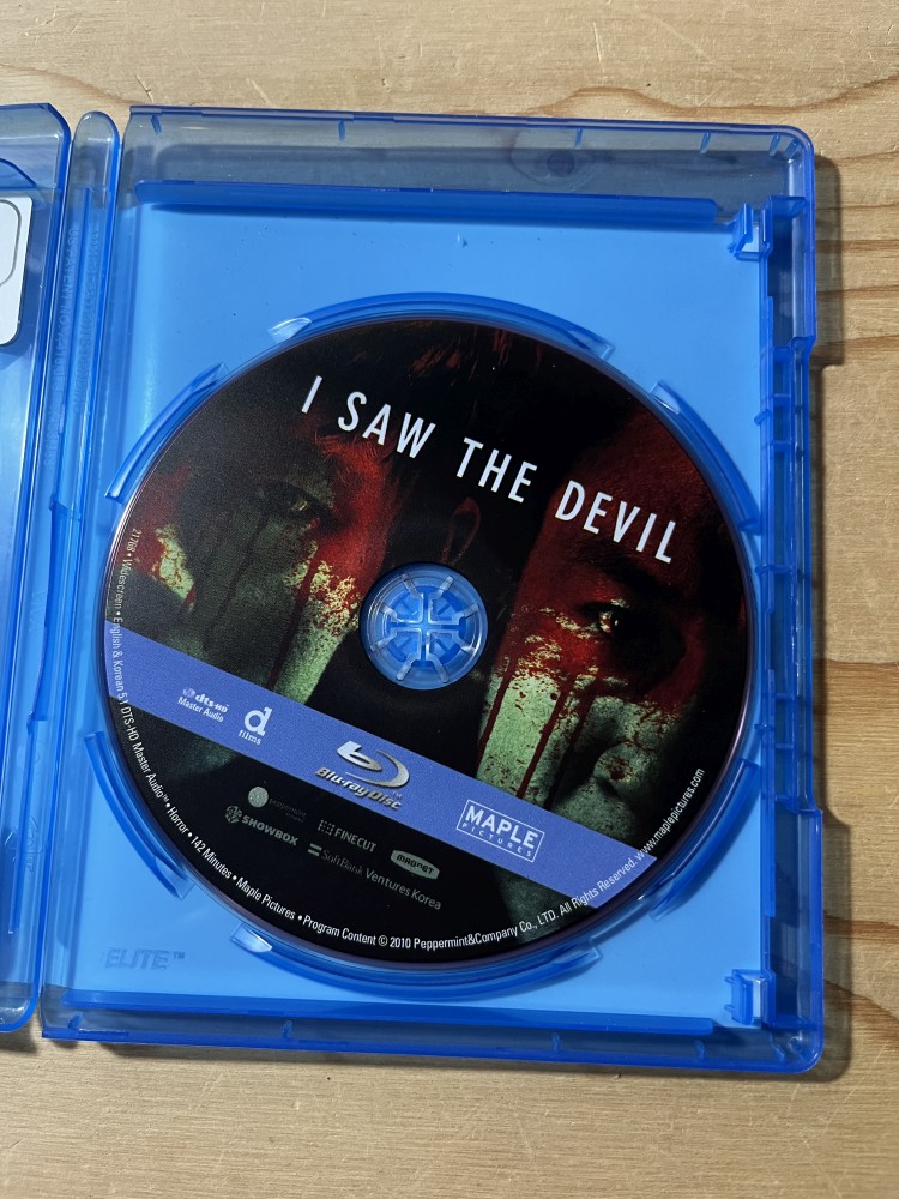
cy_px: 600
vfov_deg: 67.3
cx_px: 450
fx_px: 900
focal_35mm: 26
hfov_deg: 53.1
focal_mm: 5.1
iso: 250
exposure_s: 1/60
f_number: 1.6
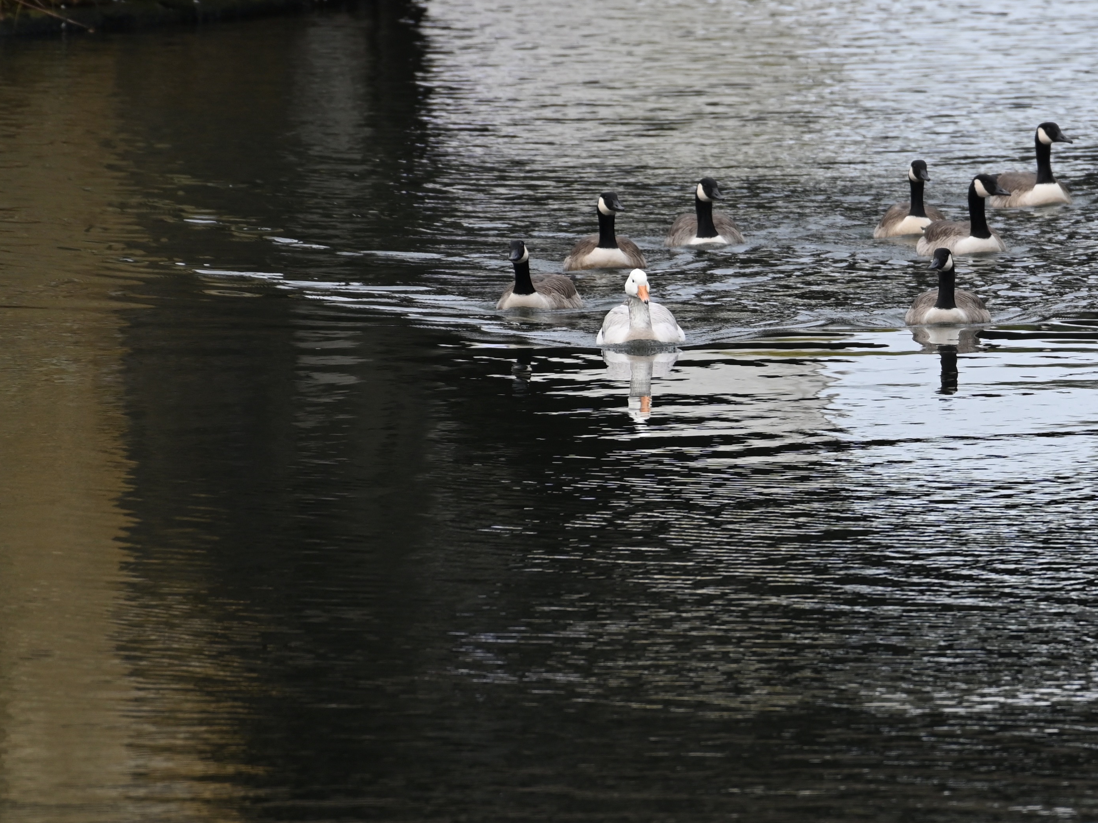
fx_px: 28961
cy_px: 365
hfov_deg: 2.2
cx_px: 1156
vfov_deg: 1.6
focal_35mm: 913
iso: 400
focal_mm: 440
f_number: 5.6
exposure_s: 1/400
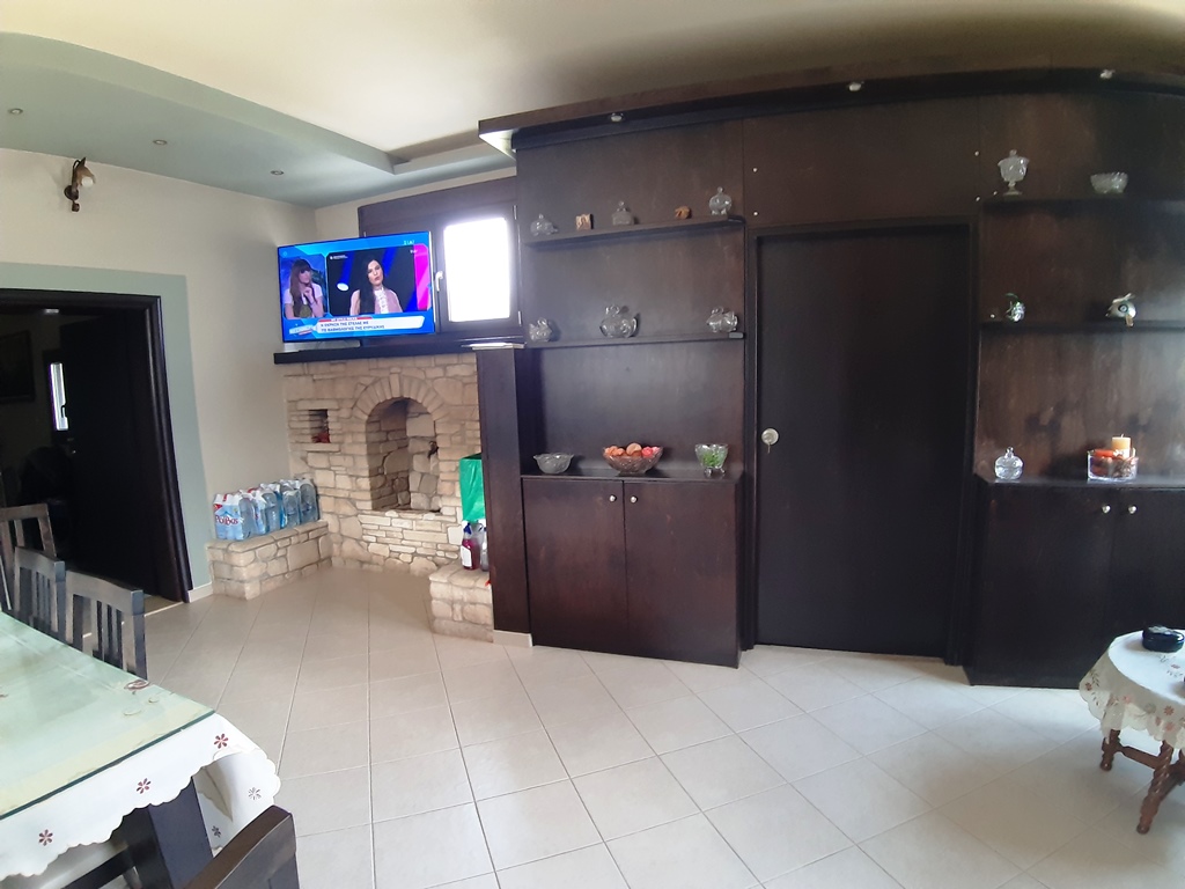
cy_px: 444
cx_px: 592
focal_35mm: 18
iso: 200
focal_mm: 1.87
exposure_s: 1/24
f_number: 2.4
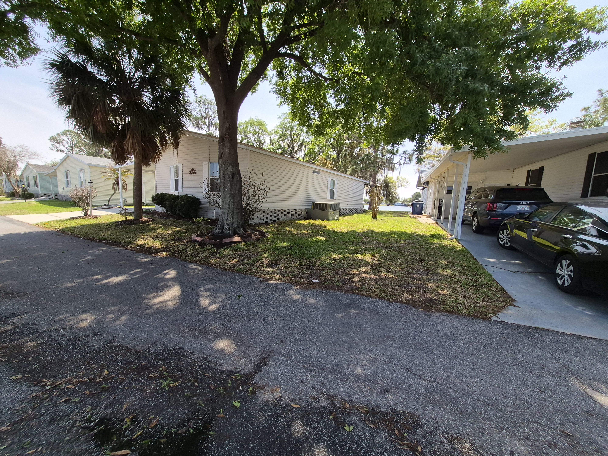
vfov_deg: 89.9
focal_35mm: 13
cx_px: 304
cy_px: 228
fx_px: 228
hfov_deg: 106.2
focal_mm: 1.74
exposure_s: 1/1056
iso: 40
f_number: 2.2
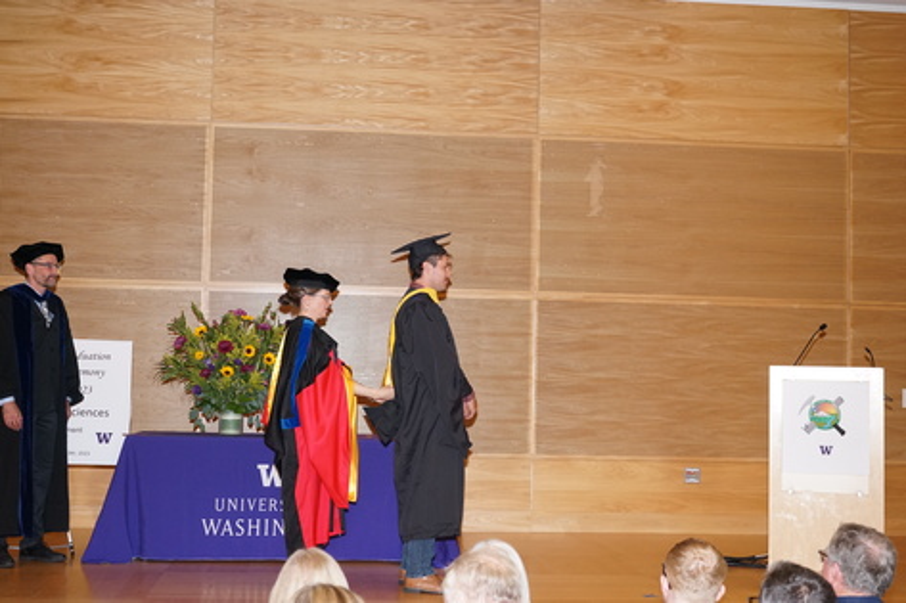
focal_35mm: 52
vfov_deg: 26.0
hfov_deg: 38.2
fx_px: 1308
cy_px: 302
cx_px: 453
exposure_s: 1/100
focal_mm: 52
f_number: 5
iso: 1600
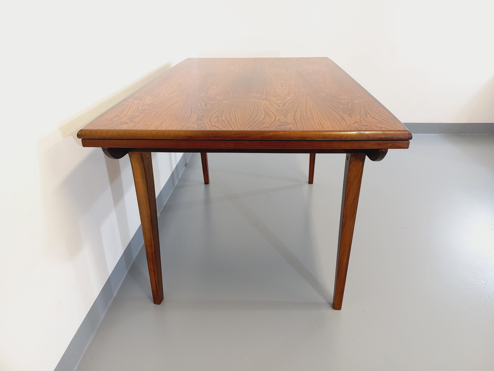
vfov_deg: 53.1
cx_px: 251
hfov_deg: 67.3
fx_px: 371
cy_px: 182
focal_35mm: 26
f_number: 1.8
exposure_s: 1/49
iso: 250
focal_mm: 4.65
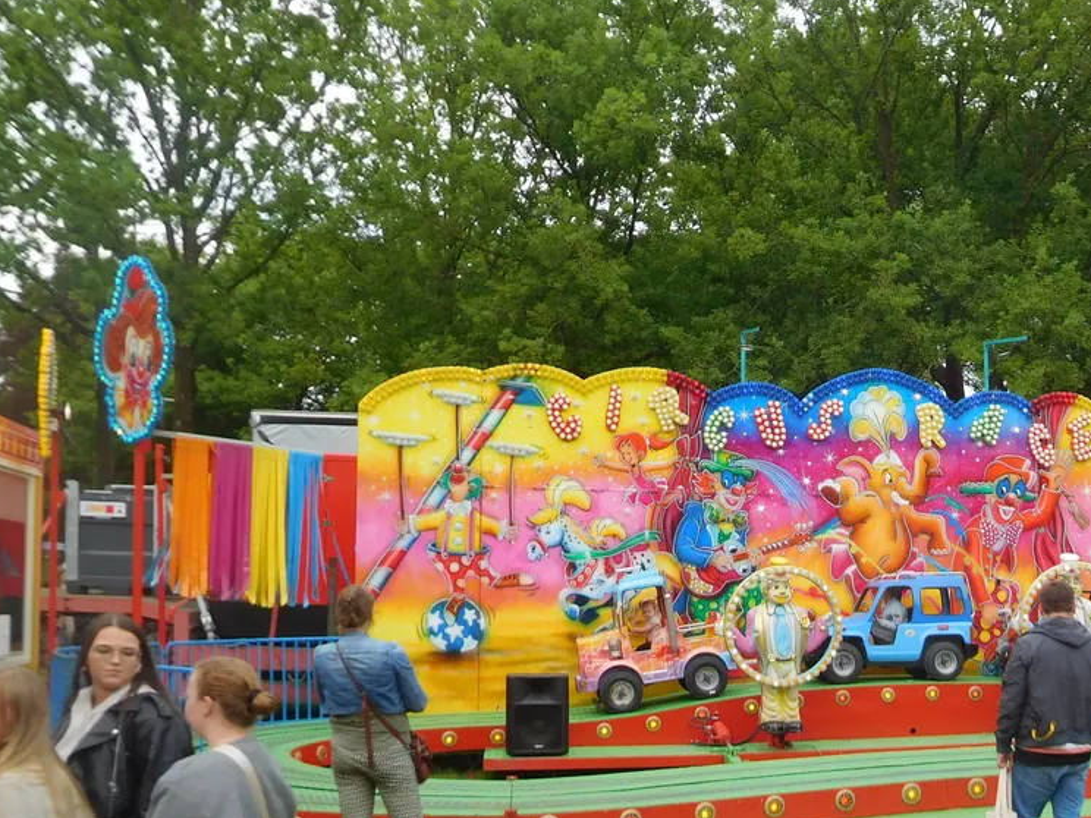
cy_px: 544
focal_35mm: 43
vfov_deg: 33.3
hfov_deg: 41.9
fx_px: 1355
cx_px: 878
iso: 125
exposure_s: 1/500
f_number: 3.4
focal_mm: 4.5
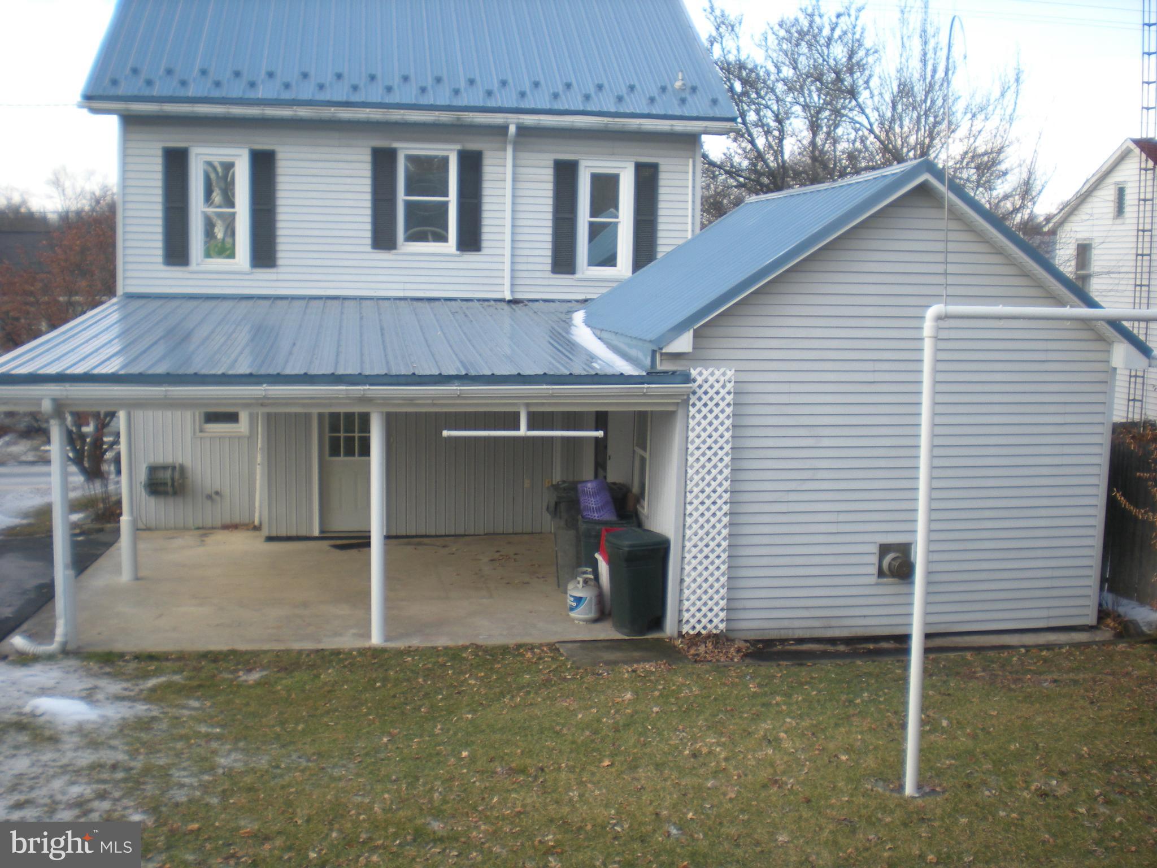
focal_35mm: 38
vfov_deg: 37.7
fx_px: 1270
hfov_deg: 49.0
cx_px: 578
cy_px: 434
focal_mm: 6.3
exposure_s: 1/225
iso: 64
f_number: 3.1
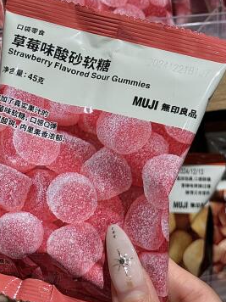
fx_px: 844
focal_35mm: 97
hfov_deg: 15.2
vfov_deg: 20.1
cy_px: 70
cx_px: 55
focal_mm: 6.76
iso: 50
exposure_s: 1/182
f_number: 1.78
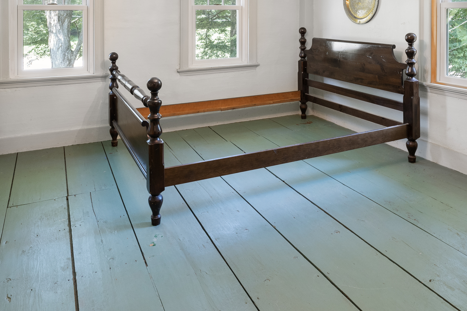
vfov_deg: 41.2
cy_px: 27
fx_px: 376
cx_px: 229
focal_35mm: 29
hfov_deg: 63.6
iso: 800
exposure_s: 1/2.5
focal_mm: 14
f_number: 8
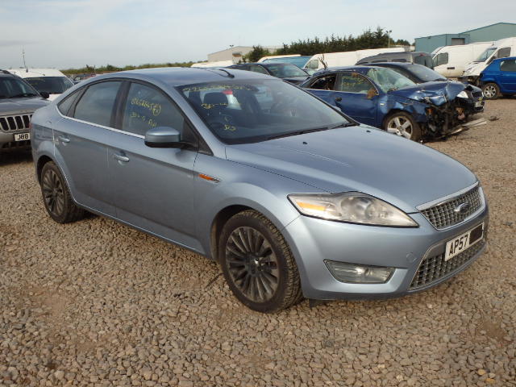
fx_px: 507
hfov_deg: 54.0
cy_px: 194
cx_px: 258
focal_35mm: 34
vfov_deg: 41.8
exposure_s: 1/640
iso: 125
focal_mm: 6.1
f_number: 4.4
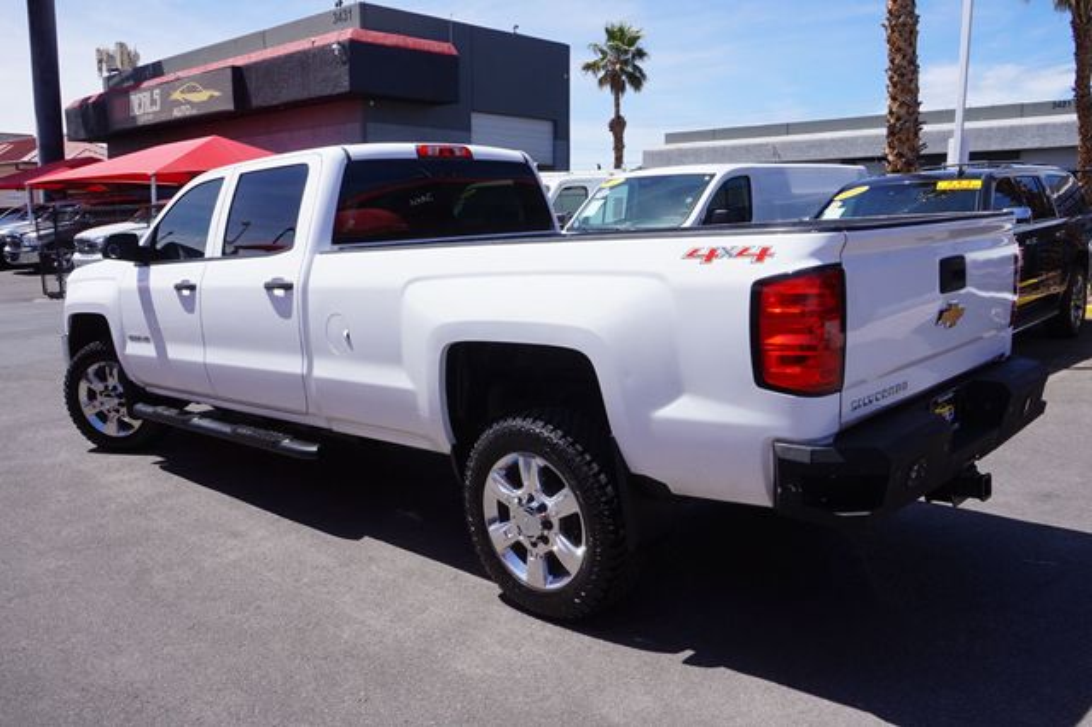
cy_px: 364
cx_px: 546
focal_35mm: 30
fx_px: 909
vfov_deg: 43.6
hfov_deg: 62.0
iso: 100
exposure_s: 1/80
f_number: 14
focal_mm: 20
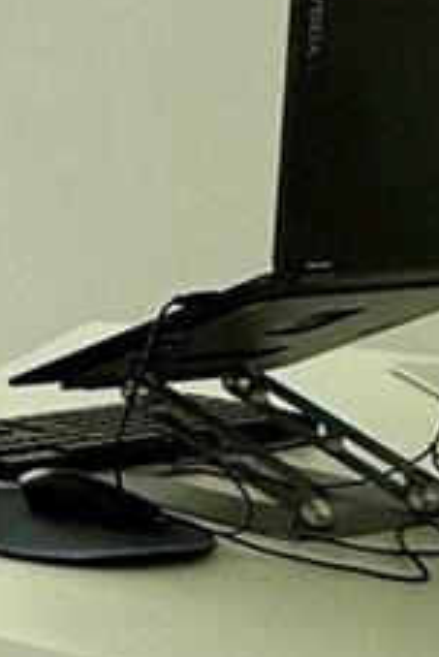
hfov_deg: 8.5
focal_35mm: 99
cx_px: -1224
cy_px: 186
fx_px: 1808
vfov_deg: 20.5
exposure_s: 1/191
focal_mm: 2.22
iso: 50
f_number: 2.2
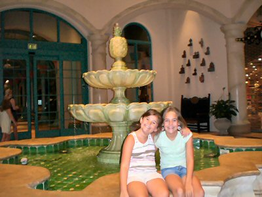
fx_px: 288
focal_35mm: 38
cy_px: 98
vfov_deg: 37.7
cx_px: 131
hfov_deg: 49.0
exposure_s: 1/60
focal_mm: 6.3
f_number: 3.1
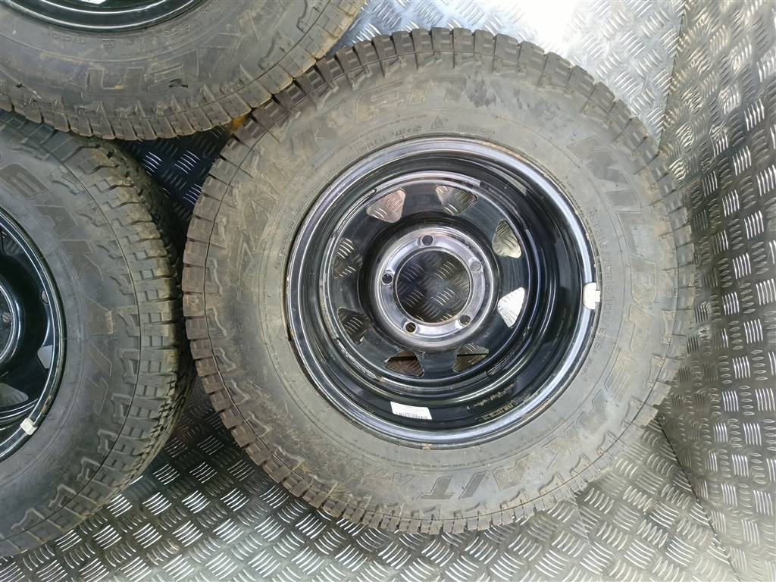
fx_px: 605
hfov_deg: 65.3
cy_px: 291
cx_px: 388
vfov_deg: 51.4
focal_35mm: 27
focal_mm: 4.11
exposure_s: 1/33.3
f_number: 1.6
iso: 262
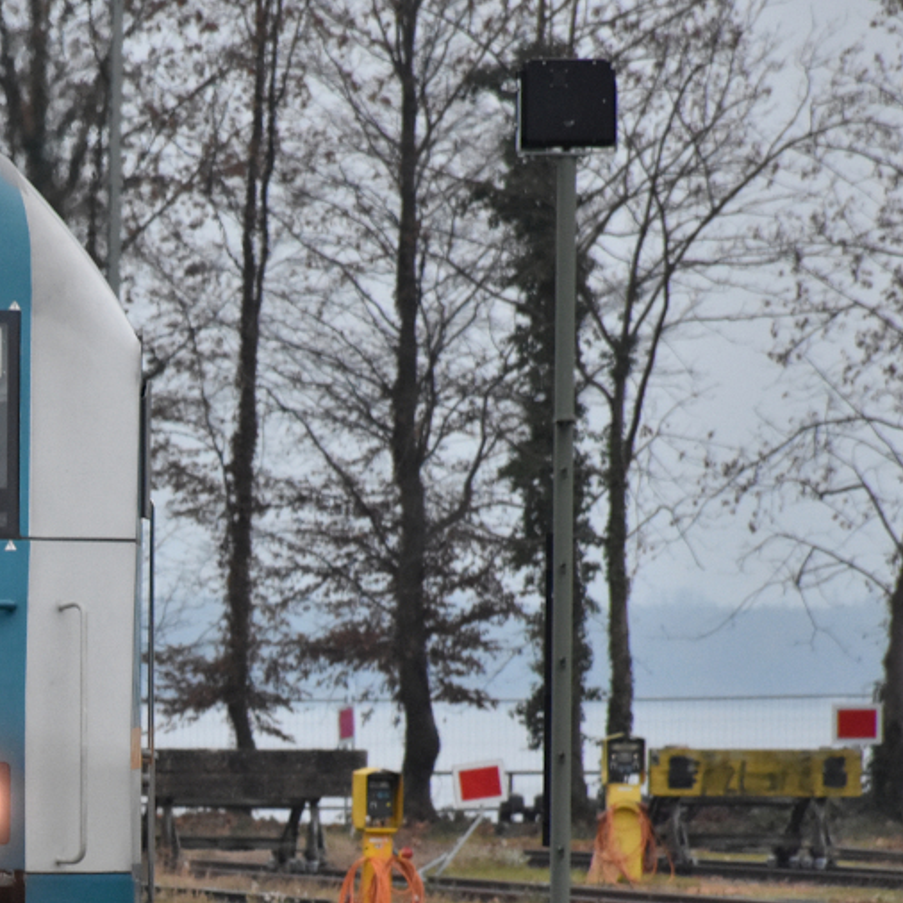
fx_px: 12484
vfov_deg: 4.1
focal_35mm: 423
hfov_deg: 4.1
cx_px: 91
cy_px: 644
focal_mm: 140
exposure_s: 1/100
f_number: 5.6
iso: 1600
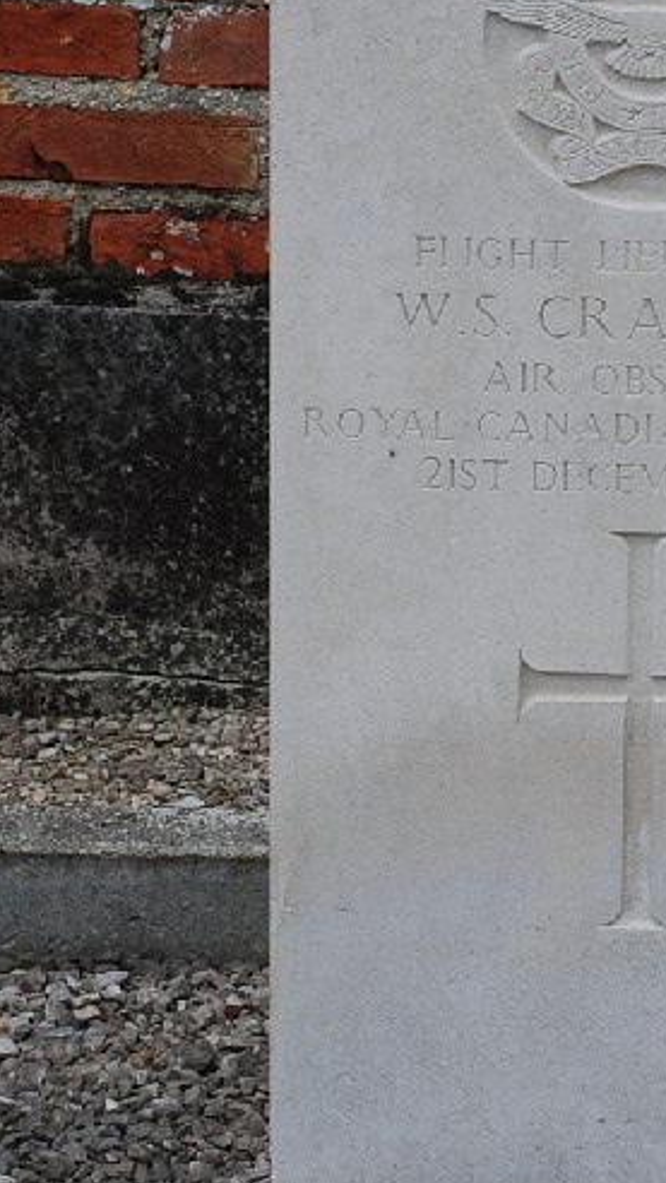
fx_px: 2729
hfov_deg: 13.7
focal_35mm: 87
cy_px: 510
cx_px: 636
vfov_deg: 24.4
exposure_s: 1/200
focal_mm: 34
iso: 100
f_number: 7.1
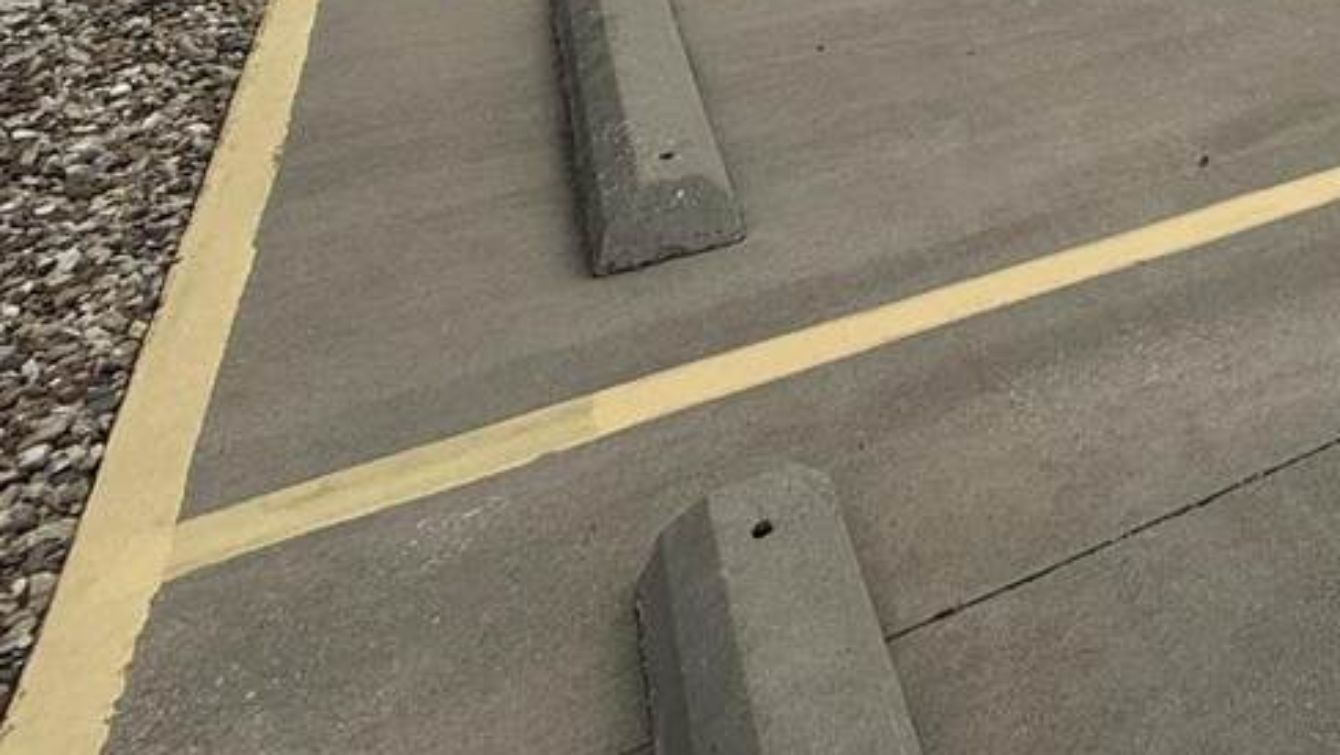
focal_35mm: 40
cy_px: -560
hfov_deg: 35.6
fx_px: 1422
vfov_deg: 21.3
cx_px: 1713
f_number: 2.2
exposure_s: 1/2976
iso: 50
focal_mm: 2.22
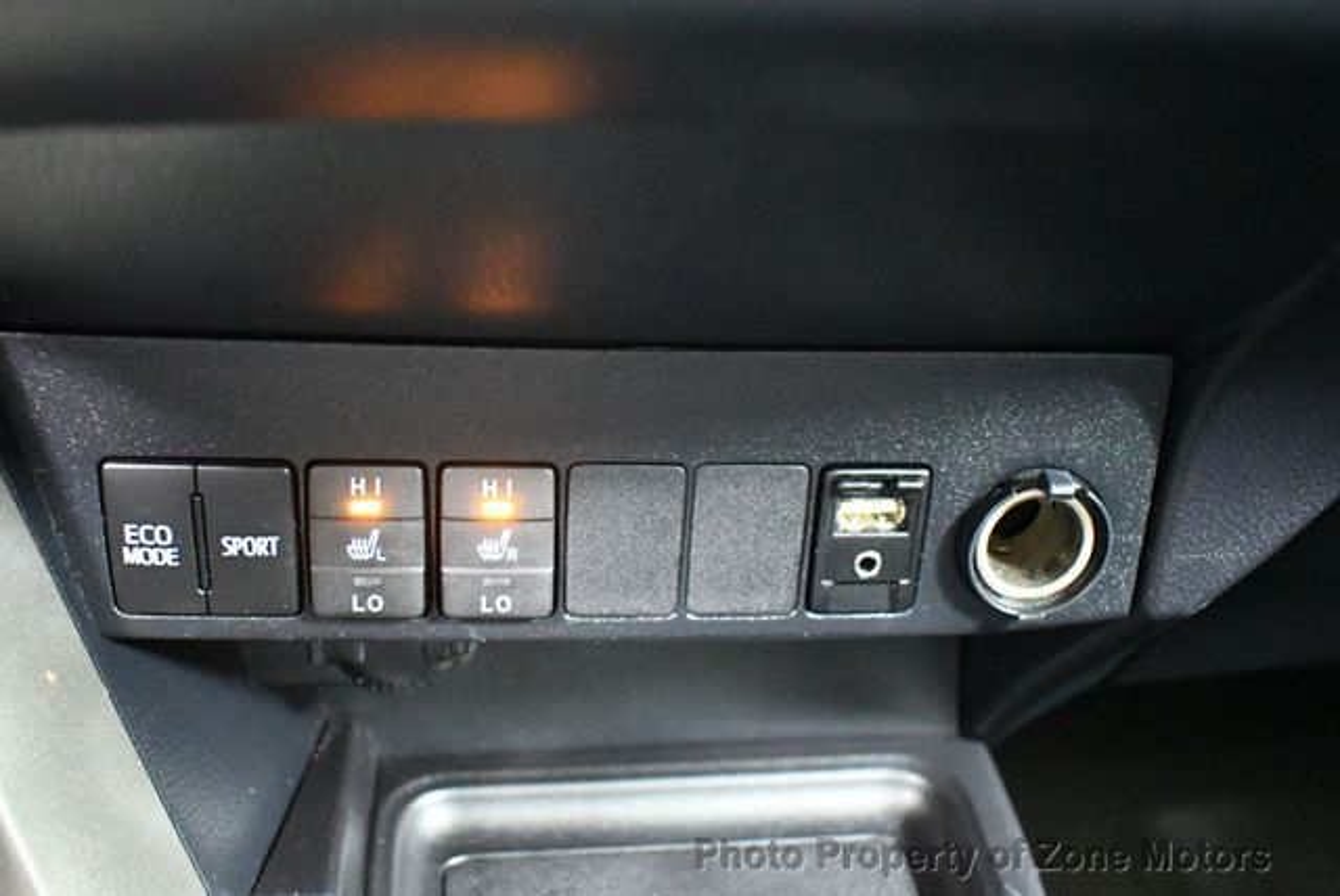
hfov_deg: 53.1
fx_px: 1341
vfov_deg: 36.9
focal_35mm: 36
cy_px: 448
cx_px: 670
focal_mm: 18
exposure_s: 1/13
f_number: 3.5
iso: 12800
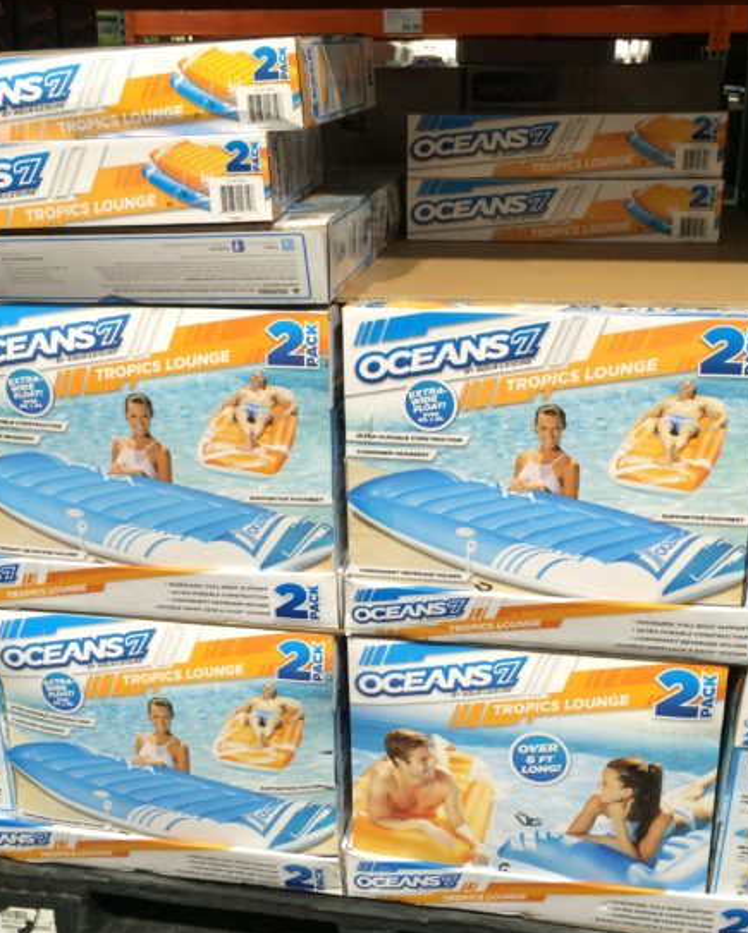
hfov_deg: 37.3
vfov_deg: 45.8
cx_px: 401
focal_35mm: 40
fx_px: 1106
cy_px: 473
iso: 160
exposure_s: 1/33
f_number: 2.2
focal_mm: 4.15
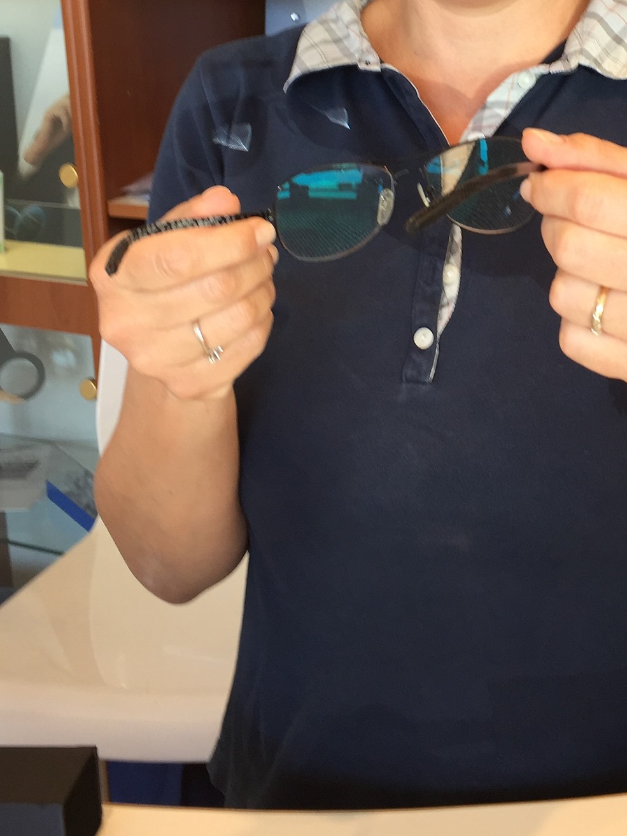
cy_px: 163
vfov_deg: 35.0
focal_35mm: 53
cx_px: 511
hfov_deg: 26.9
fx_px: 1280
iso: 40
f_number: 2.2
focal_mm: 4.15
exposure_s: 1/50
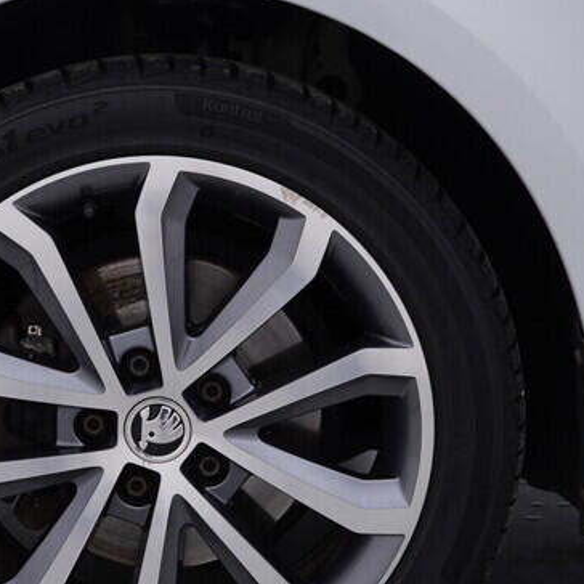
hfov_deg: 20.1
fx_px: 1641
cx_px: 197
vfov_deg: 20.2
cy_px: 286
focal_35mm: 86
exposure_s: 1/100
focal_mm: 24
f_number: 4.5
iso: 125
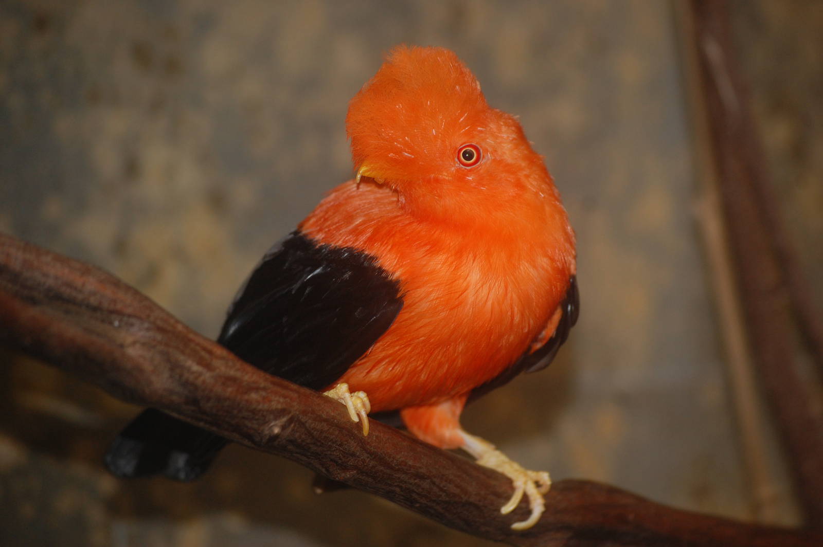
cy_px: 274
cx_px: 412
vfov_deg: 9.6
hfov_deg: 14.4
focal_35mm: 142
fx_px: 3255
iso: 400
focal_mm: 95
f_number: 4.5
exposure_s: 1/60
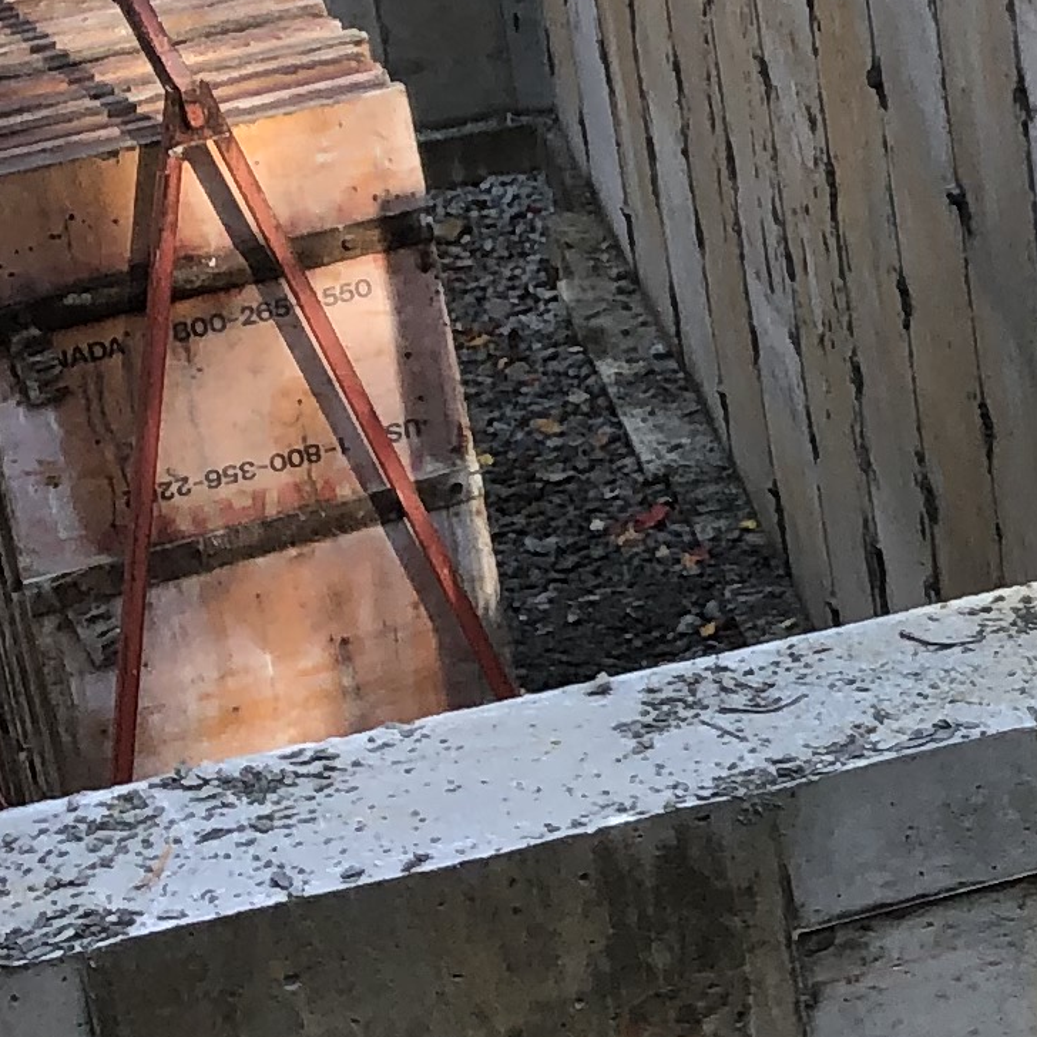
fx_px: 4643
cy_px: 113
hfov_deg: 11.0
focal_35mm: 137
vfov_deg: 12.6
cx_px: 2367
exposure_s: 1/269
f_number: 1.8
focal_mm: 3.99
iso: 20
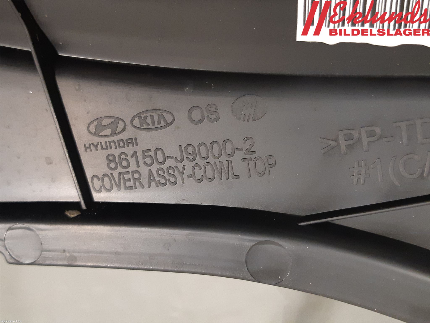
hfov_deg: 67.3
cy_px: 162
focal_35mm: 26
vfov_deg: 53.1
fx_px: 323
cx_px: 215
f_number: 1.7
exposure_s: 1/33
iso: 250
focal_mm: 3.93
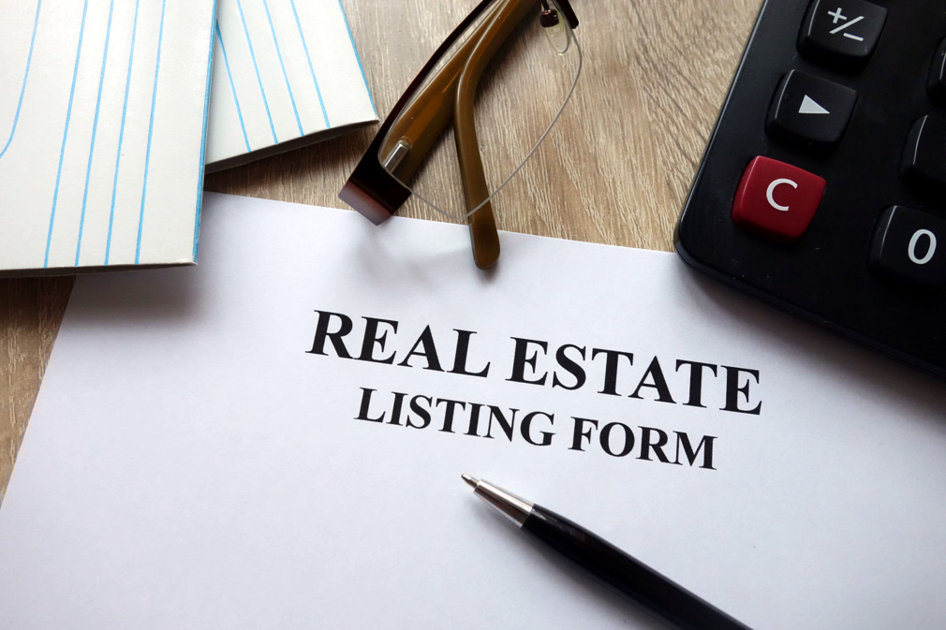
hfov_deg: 65.5
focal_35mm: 28
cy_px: 315
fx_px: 736
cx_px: 473
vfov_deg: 46.4
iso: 800
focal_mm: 10.4
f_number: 4.5
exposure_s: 1/60
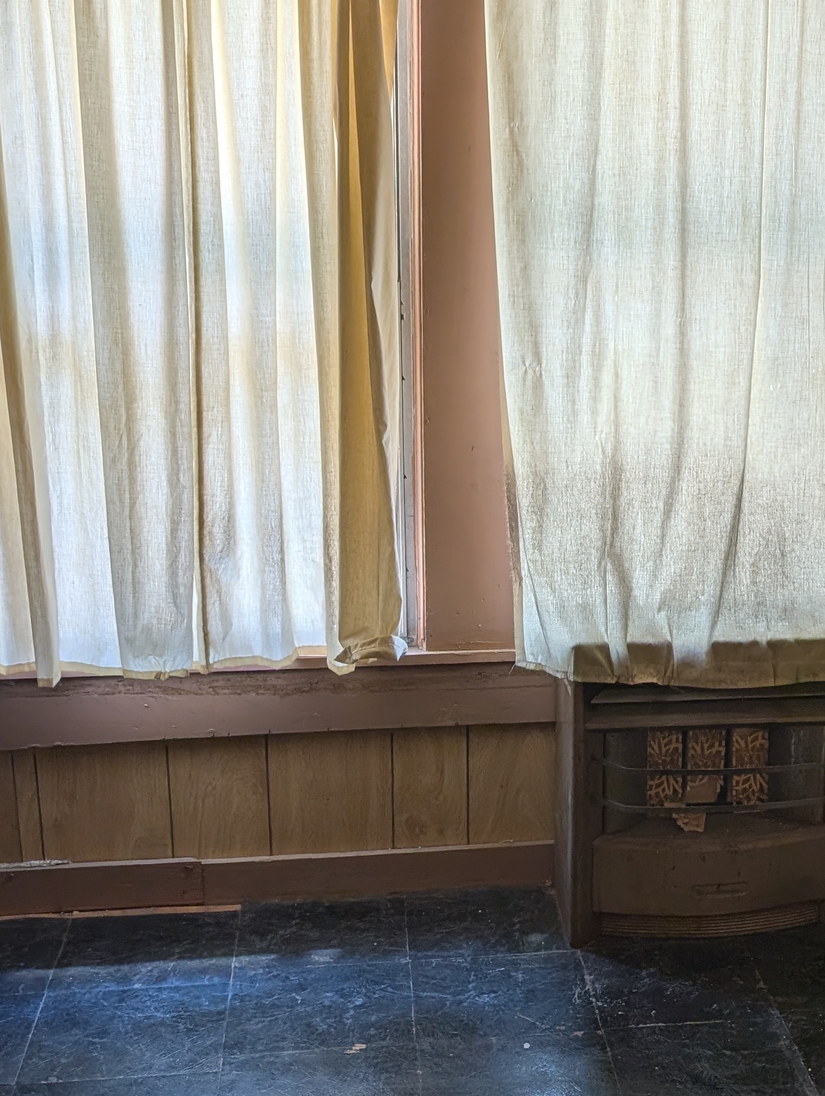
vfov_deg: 35.9
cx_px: 691
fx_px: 1680
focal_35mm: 53
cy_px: 683
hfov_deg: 26.9
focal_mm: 6.9
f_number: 1.68
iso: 19
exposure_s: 1/122
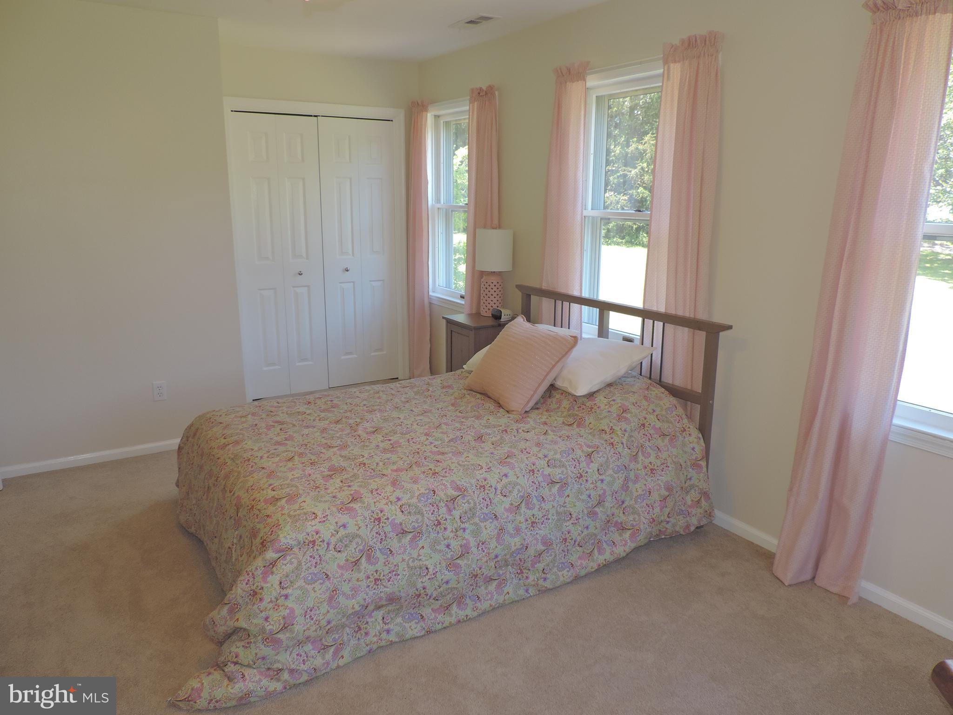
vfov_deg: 56.8
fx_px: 661
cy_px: 358
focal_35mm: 24
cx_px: 476
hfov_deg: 71.6
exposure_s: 1/50
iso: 80
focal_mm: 4.3
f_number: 3
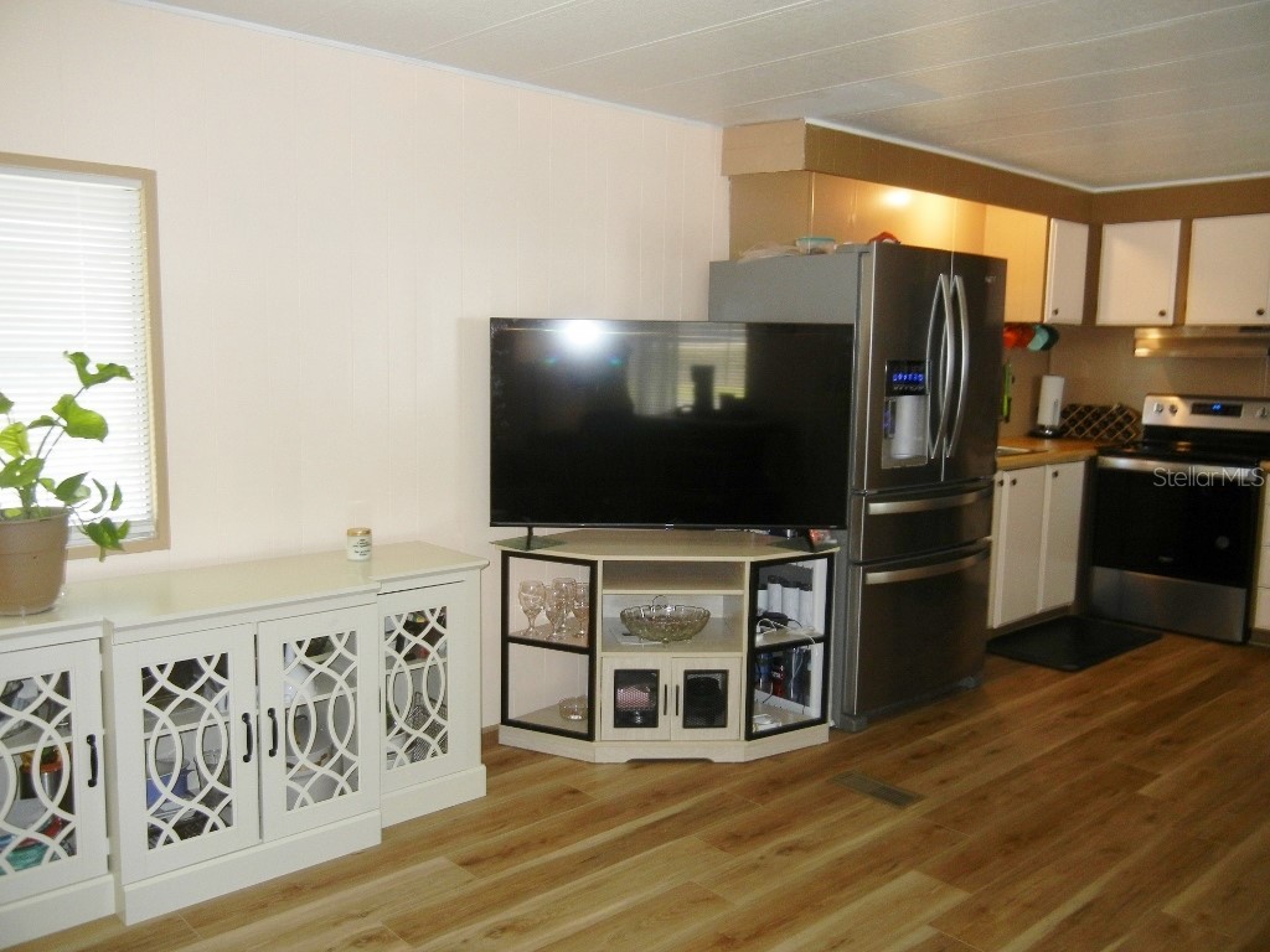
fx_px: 1101
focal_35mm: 30
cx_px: 635
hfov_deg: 60.0
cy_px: 476
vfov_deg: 46.8
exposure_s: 1/30
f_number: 3.5
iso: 200
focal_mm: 5.4
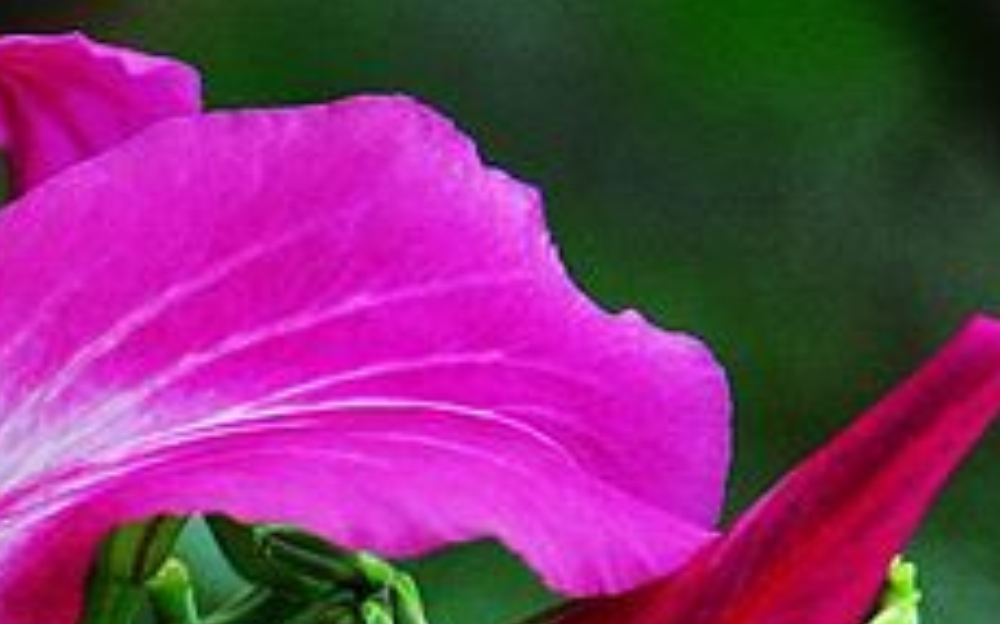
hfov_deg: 3.5
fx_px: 16293
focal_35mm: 598
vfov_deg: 2.2
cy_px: 722
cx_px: -275
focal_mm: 112
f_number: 5.3
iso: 800
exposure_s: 1/100
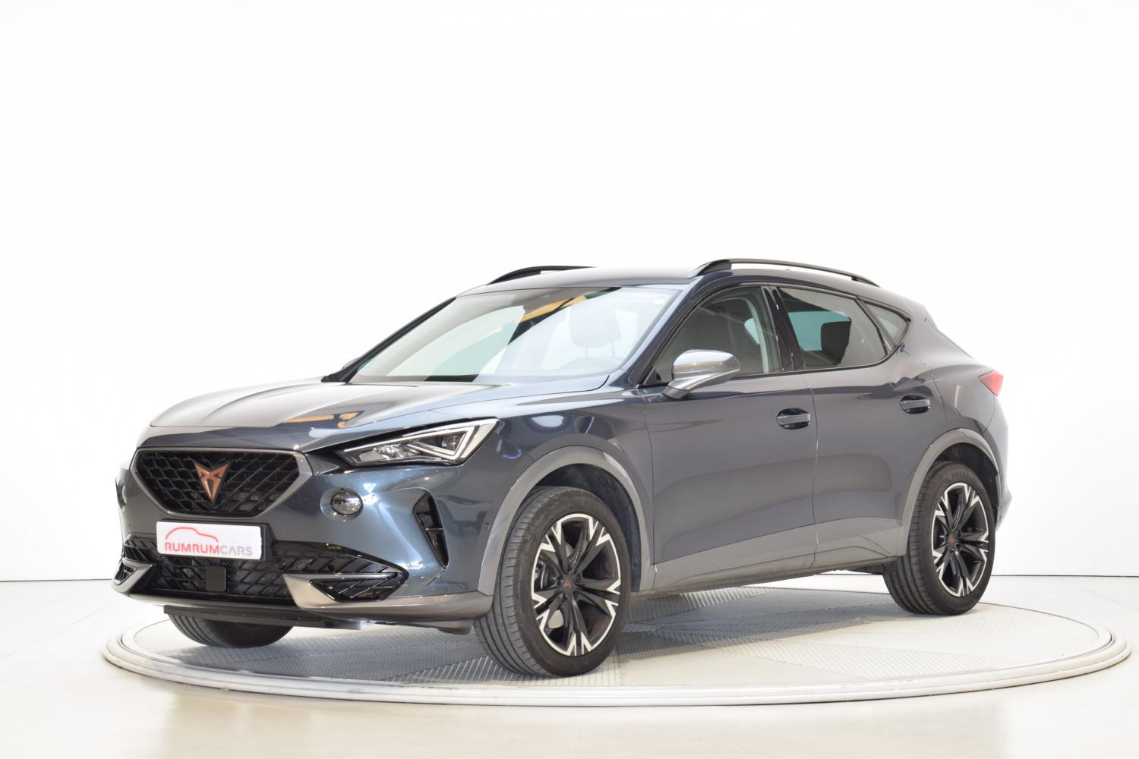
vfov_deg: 18.2
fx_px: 2373
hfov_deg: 27.0
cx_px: 570
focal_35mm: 75
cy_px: 380
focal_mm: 50
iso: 100
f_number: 9
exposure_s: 1/4
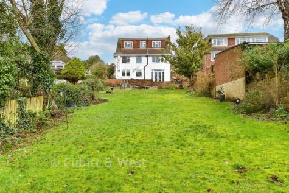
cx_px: 144
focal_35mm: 30
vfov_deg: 43.6
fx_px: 241
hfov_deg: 61.9
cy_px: 96
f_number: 8
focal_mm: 20
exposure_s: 1/125
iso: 200
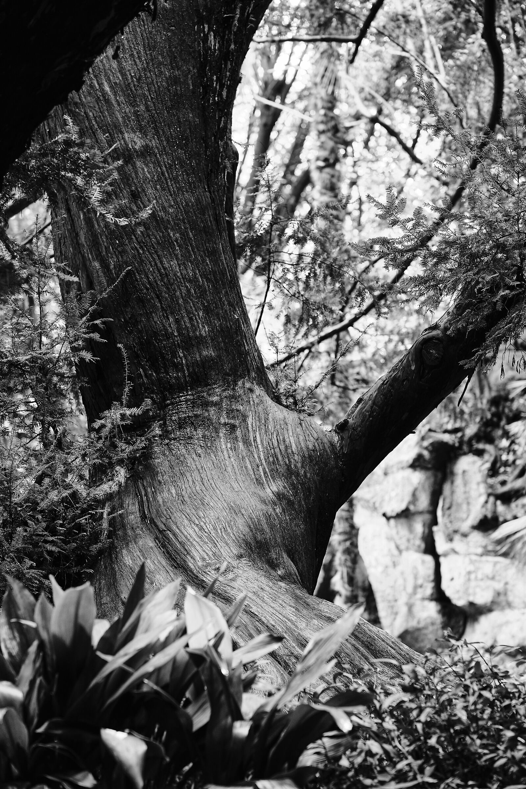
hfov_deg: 12.1
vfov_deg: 18.1
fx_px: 2476
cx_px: 263
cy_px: 394
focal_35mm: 113
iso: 800
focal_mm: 75
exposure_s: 1/100
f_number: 2.5
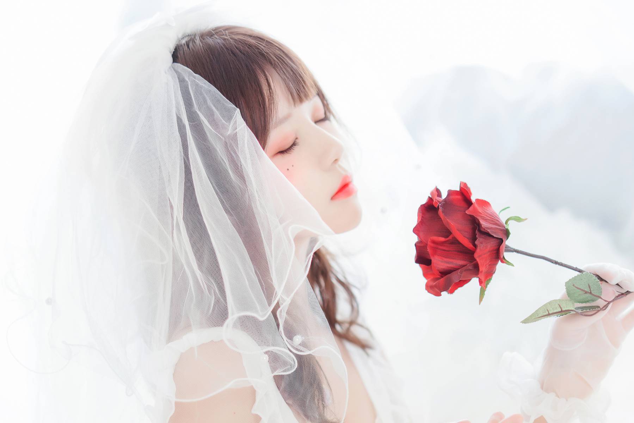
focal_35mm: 50
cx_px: 317
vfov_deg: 27.0
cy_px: 212
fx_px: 881
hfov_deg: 39.6
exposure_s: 1/200
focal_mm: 50
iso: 200
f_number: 2
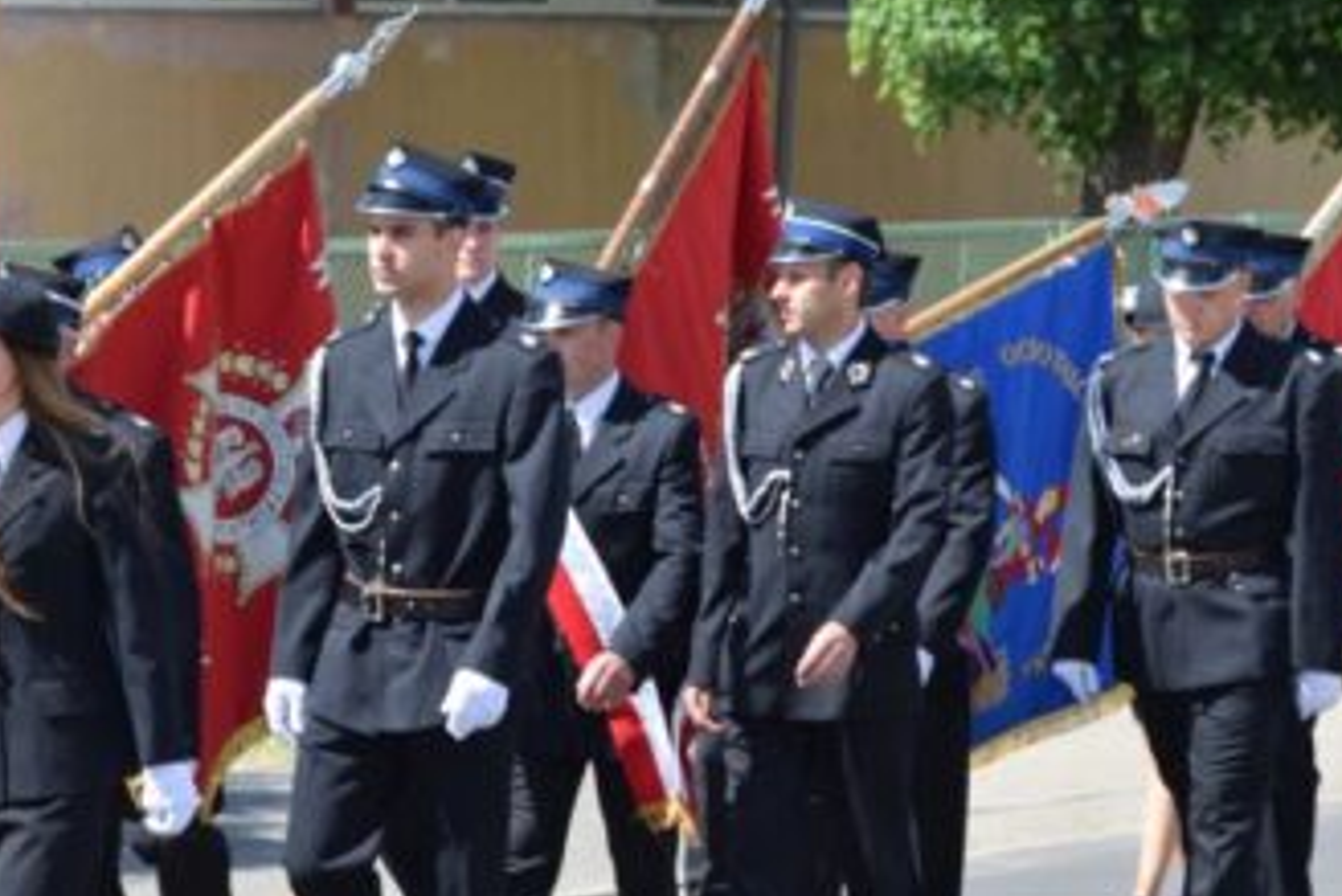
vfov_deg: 4.8
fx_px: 10737
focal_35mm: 288
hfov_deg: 7.2
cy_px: 164
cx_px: 728
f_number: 9
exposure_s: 1/320
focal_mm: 105
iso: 200
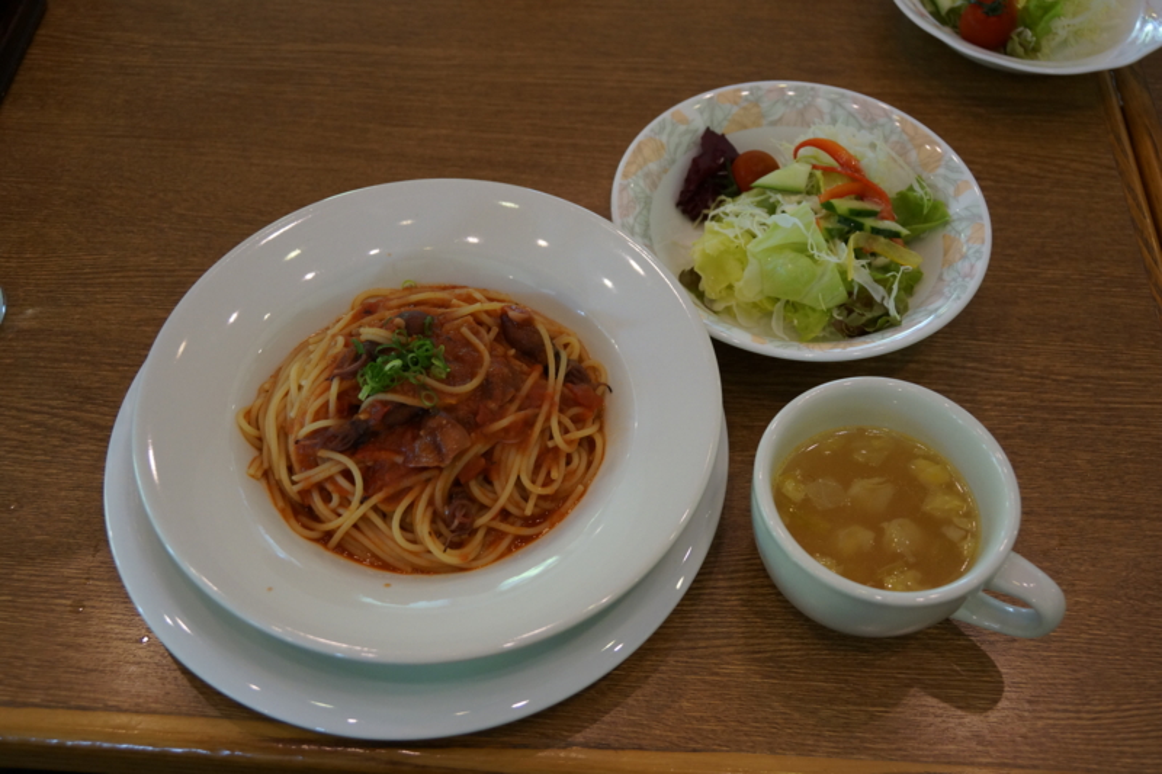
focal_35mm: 36
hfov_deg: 53.1
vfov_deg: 36.9
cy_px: 387
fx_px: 1162
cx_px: 581
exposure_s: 1/60
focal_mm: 24
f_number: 4
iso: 640
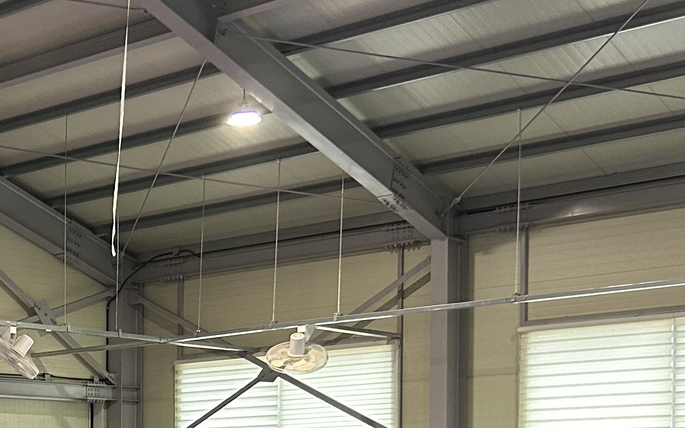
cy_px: 533
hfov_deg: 23.8
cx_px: -145
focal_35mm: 79
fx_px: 1475
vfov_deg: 15.8
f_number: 1.5
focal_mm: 5.7
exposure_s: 1/60
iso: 160
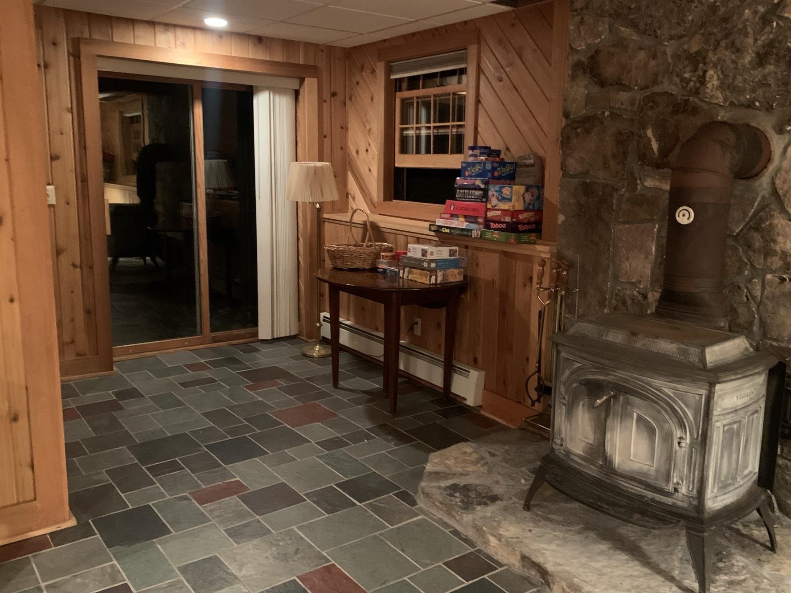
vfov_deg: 46.8
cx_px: 424
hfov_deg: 59.9
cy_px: 287
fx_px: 685
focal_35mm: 30
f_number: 1.8
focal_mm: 4.25
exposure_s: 1/20
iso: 640
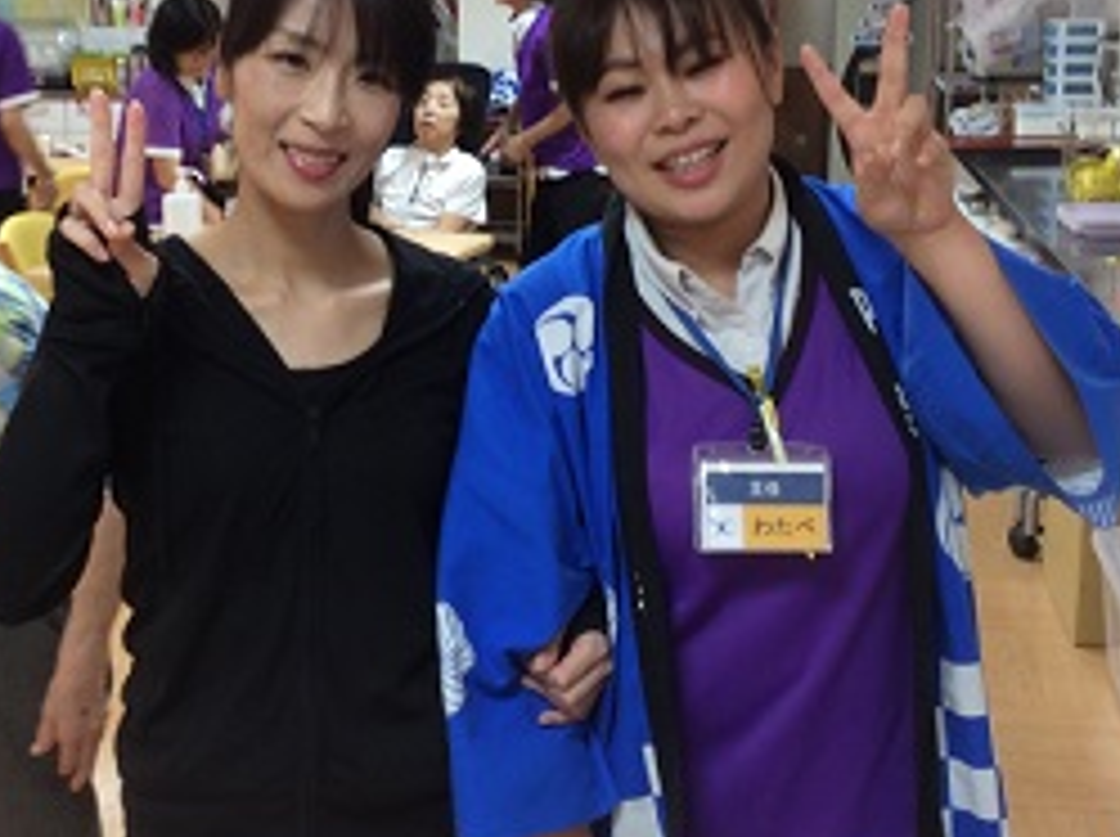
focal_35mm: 60
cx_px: 412
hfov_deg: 32.1
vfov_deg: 24.3
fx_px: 1938
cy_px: 304
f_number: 2.4
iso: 40
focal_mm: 3.3
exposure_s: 1/30
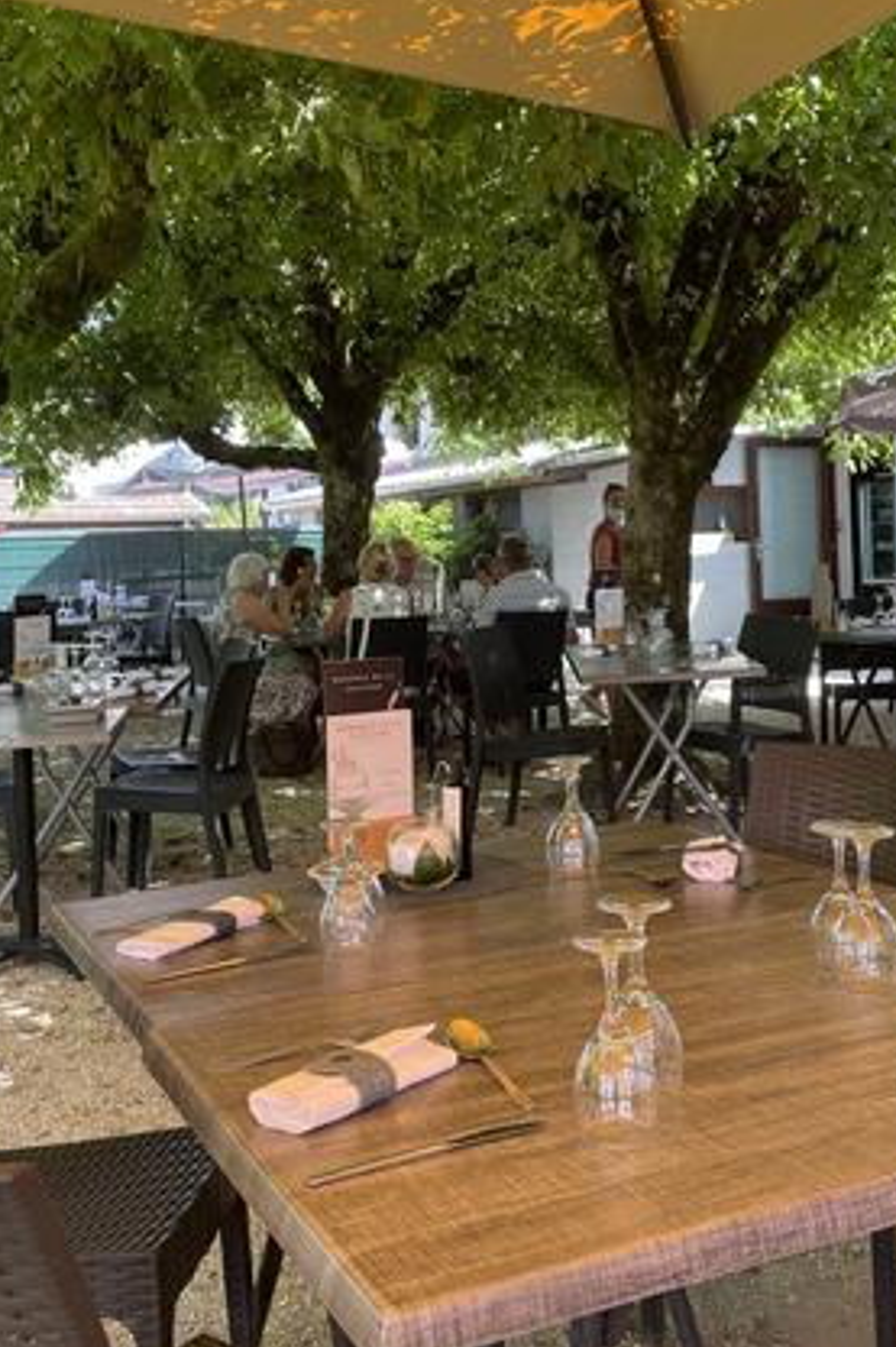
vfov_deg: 49.1
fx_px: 1457
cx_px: 482
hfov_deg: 34.2
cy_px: 515
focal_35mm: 39
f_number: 1.6
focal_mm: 4.2
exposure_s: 1/121
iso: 40
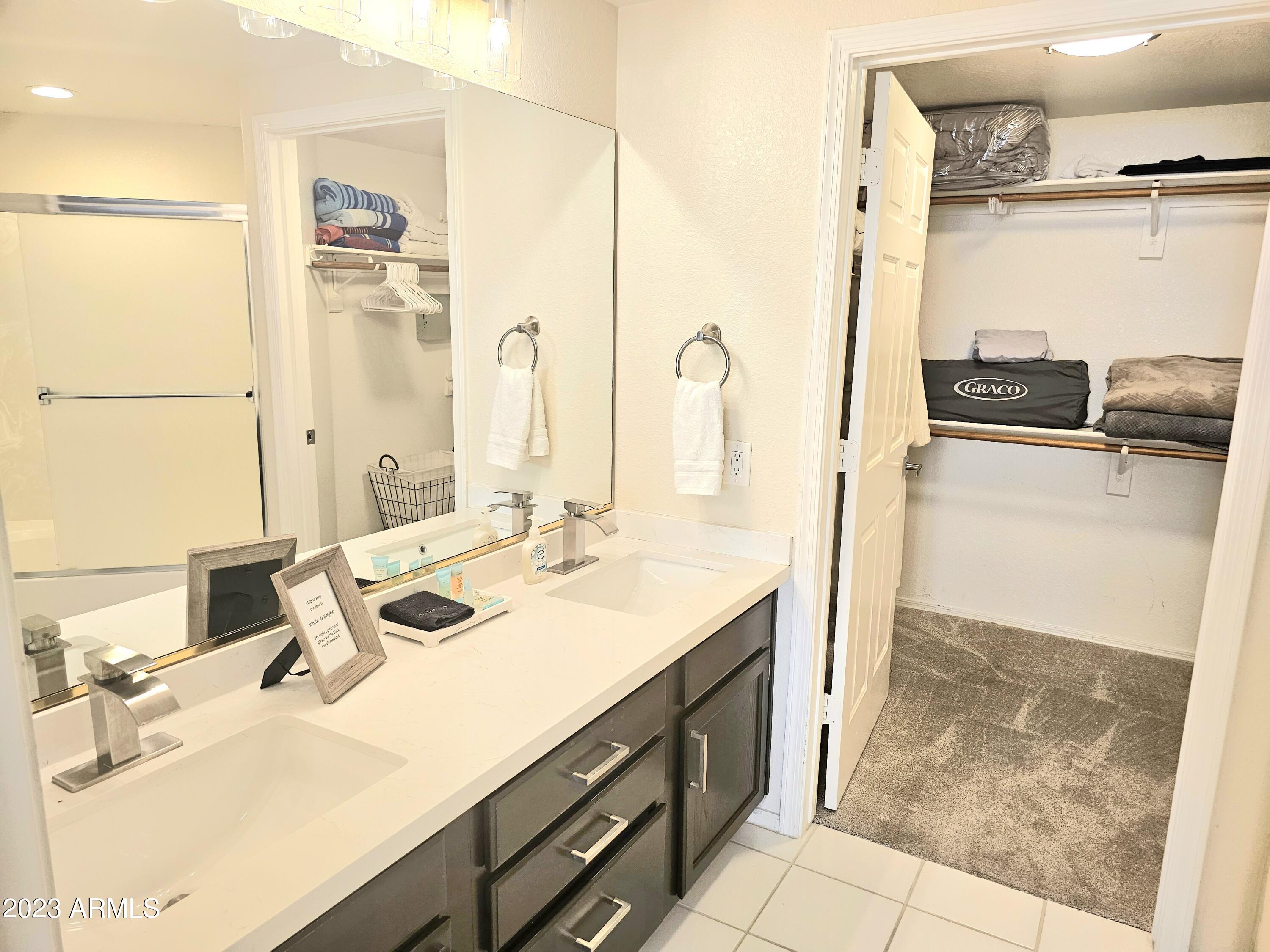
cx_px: 635
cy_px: 476
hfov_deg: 73.9
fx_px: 844
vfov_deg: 58.9
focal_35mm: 23
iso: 125
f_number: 1.7
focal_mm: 6.3
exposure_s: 1/120
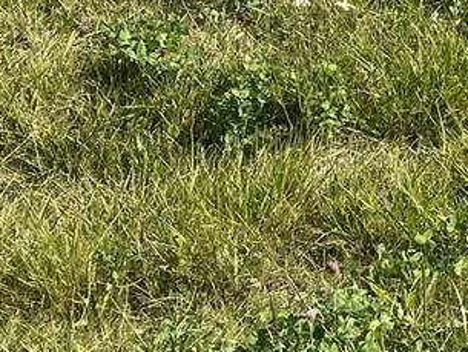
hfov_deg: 16.4
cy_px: -327
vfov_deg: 12.2
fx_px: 1474
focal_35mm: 109
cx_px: 709
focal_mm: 5.7
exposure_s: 1/3356
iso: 50
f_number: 1.5
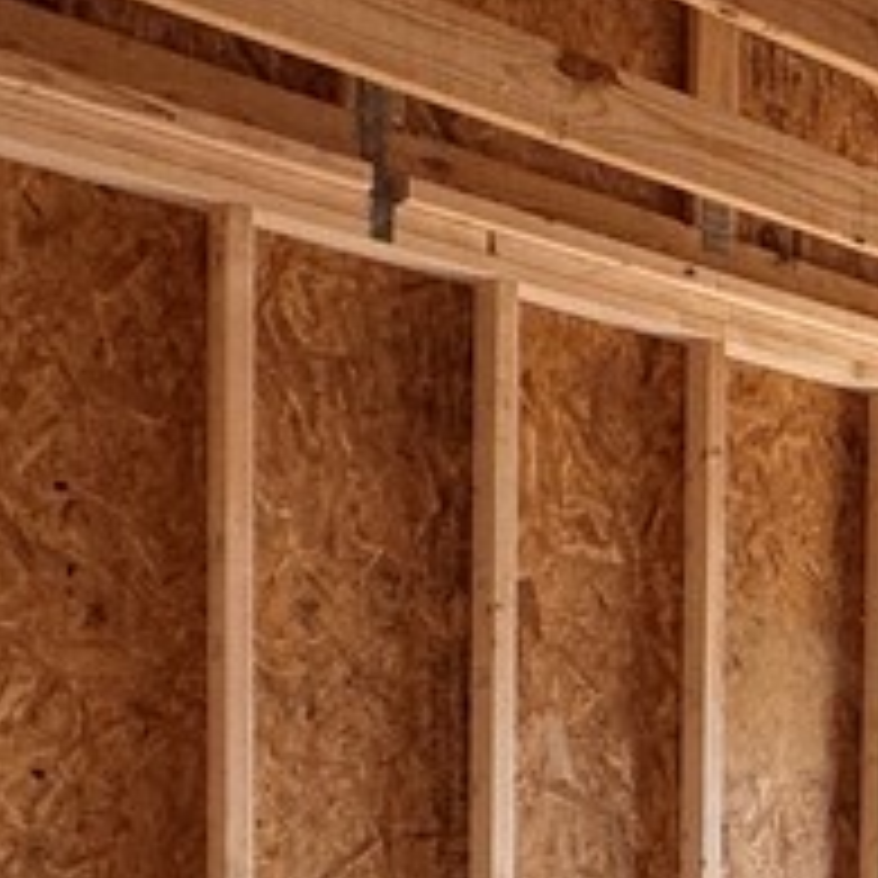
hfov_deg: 20.7
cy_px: 986
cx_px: 1468
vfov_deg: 24.5
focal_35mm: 65
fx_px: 1865
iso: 160
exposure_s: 1/99
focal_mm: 2.22
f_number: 2.2
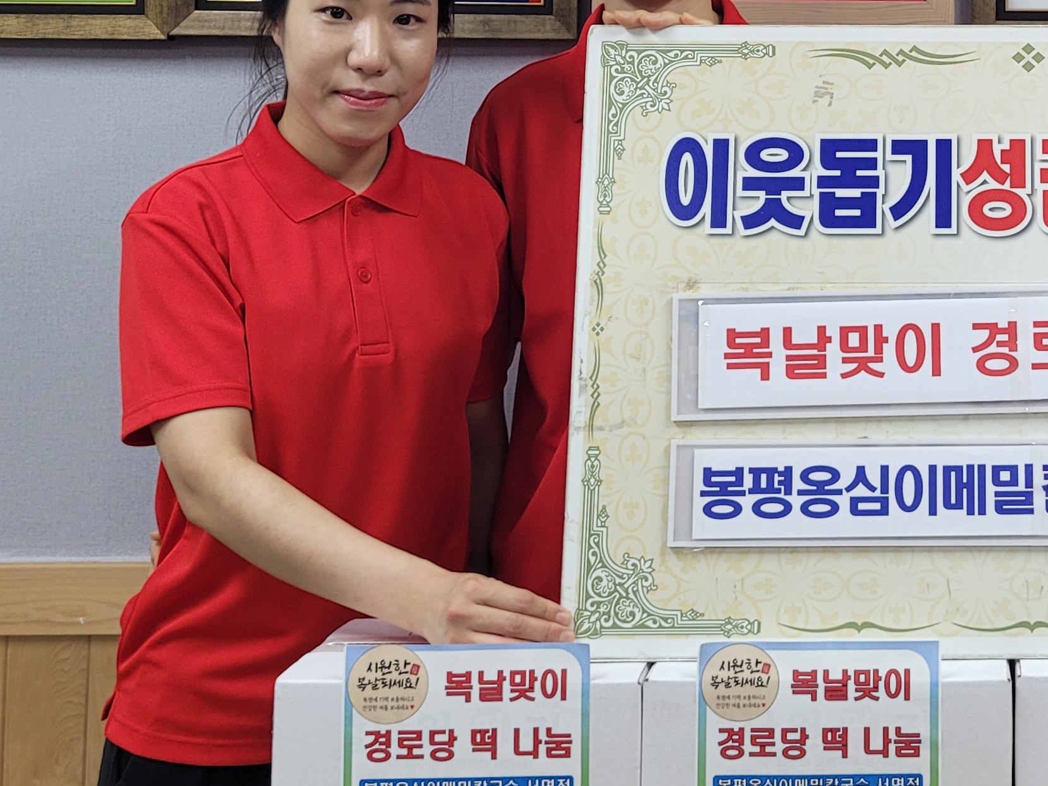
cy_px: 73
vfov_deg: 22.7
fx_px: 1907
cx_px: 998
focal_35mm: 63
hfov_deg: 29.1
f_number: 1.8
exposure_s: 1/120
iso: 160
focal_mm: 5.4
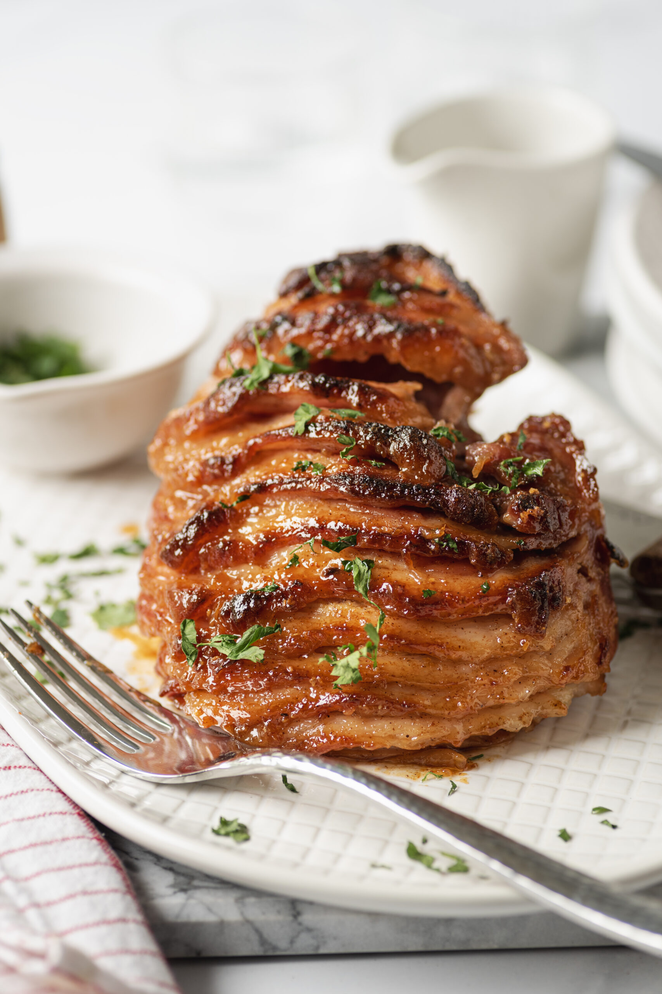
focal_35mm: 100
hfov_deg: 13.7
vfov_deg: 20.4
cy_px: 497
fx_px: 2758
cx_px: 331
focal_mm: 100
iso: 250
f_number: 5
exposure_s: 1/50
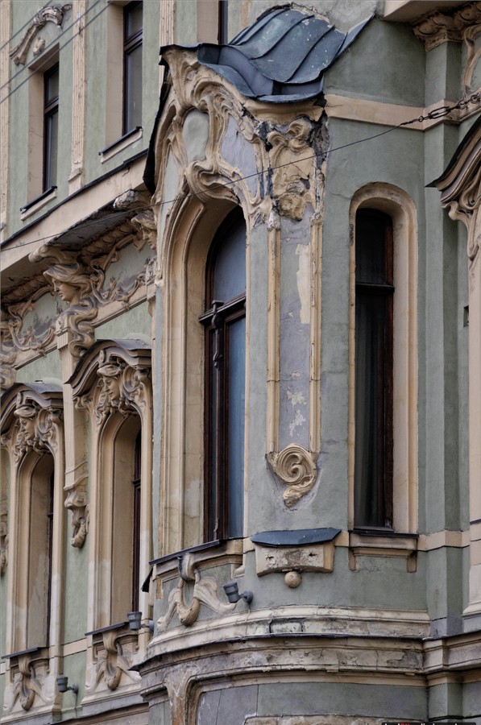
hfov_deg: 9.1
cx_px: 240
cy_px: 362
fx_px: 3016
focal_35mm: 150
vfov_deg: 13.7
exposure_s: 1/125
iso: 250
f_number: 5.6
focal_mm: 100
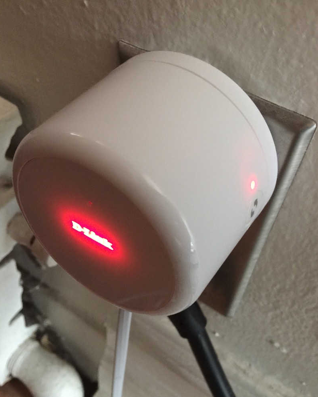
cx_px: 153
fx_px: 447
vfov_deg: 47.9
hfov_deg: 39.2
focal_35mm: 38
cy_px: 199
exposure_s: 1/4
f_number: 2.2
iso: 80
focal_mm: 4.15
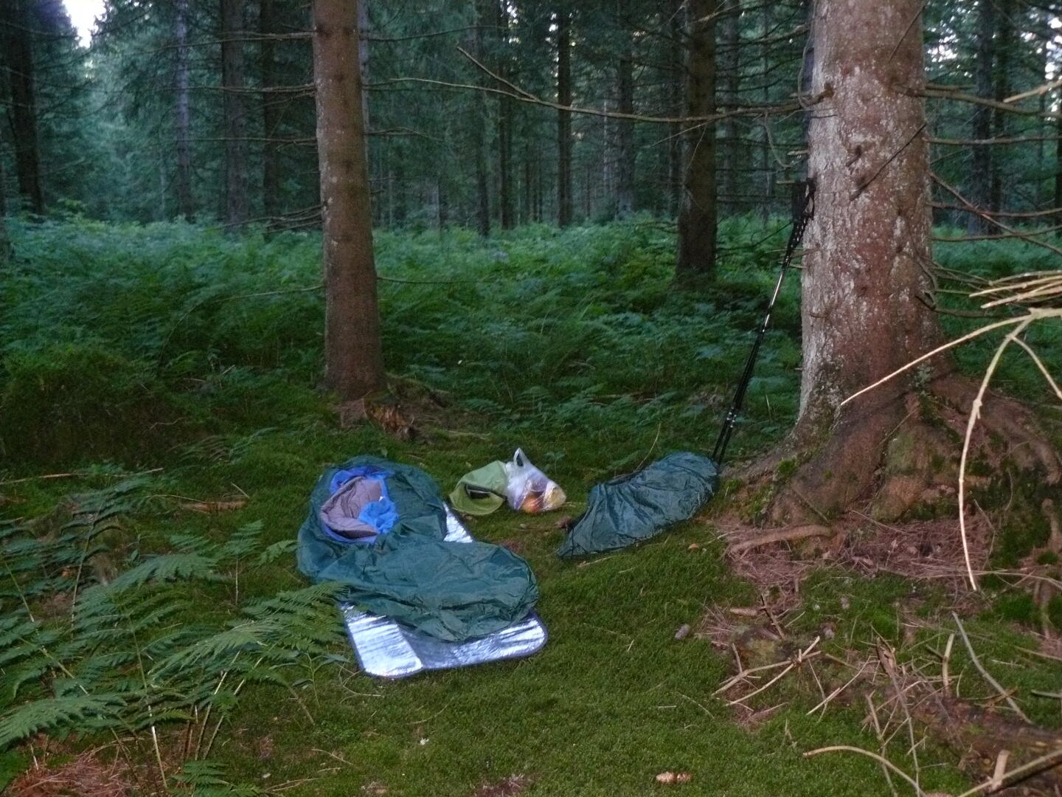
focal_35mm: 36
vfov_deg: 39.7
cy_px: 398
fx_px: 1104
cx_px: 531
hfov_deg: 51.4
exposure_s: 1/30
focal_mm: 6
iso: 400
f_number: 2.8
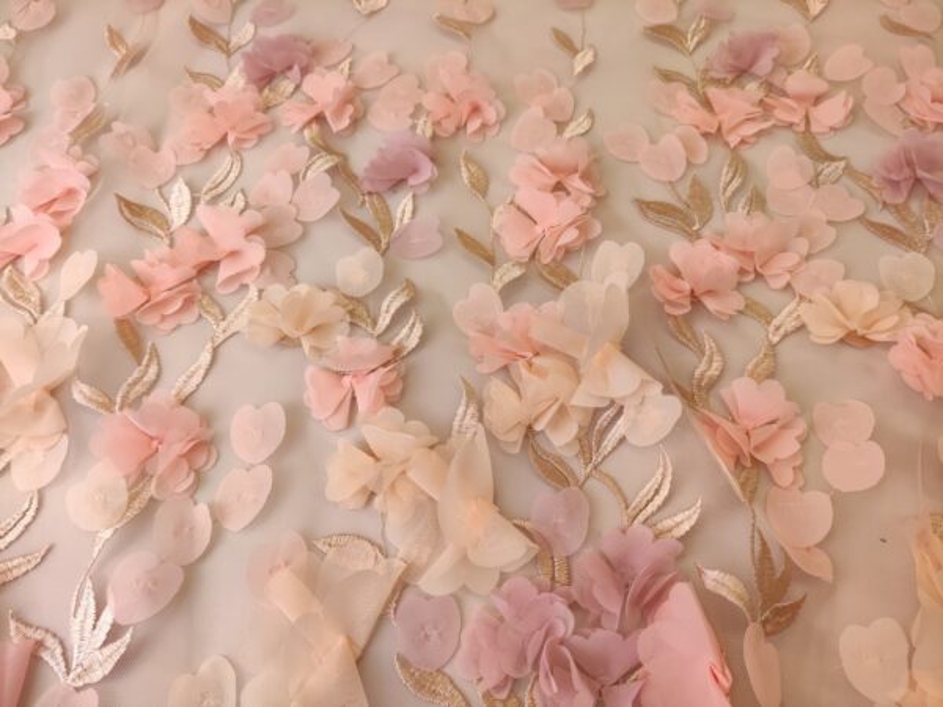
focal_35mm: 25
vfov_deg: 54.9
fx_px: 681
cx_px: 472
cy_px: 354
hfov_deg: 69.4
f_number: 1.89
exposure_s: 1/200
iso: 200
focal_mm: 5.43
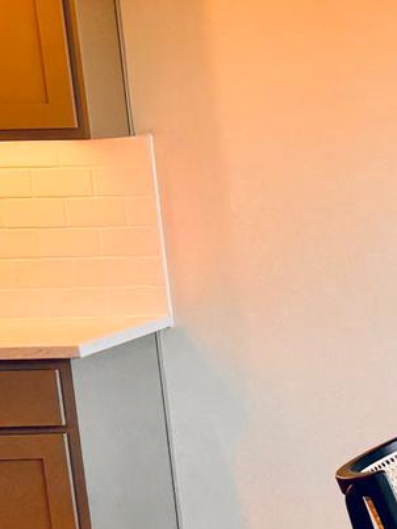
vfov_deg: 15.7
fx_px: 1867
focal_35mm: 122
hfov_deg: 10.6
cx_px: 914
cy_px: 568
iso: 64
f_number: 1.78
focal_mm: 6.76
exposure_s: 1/132
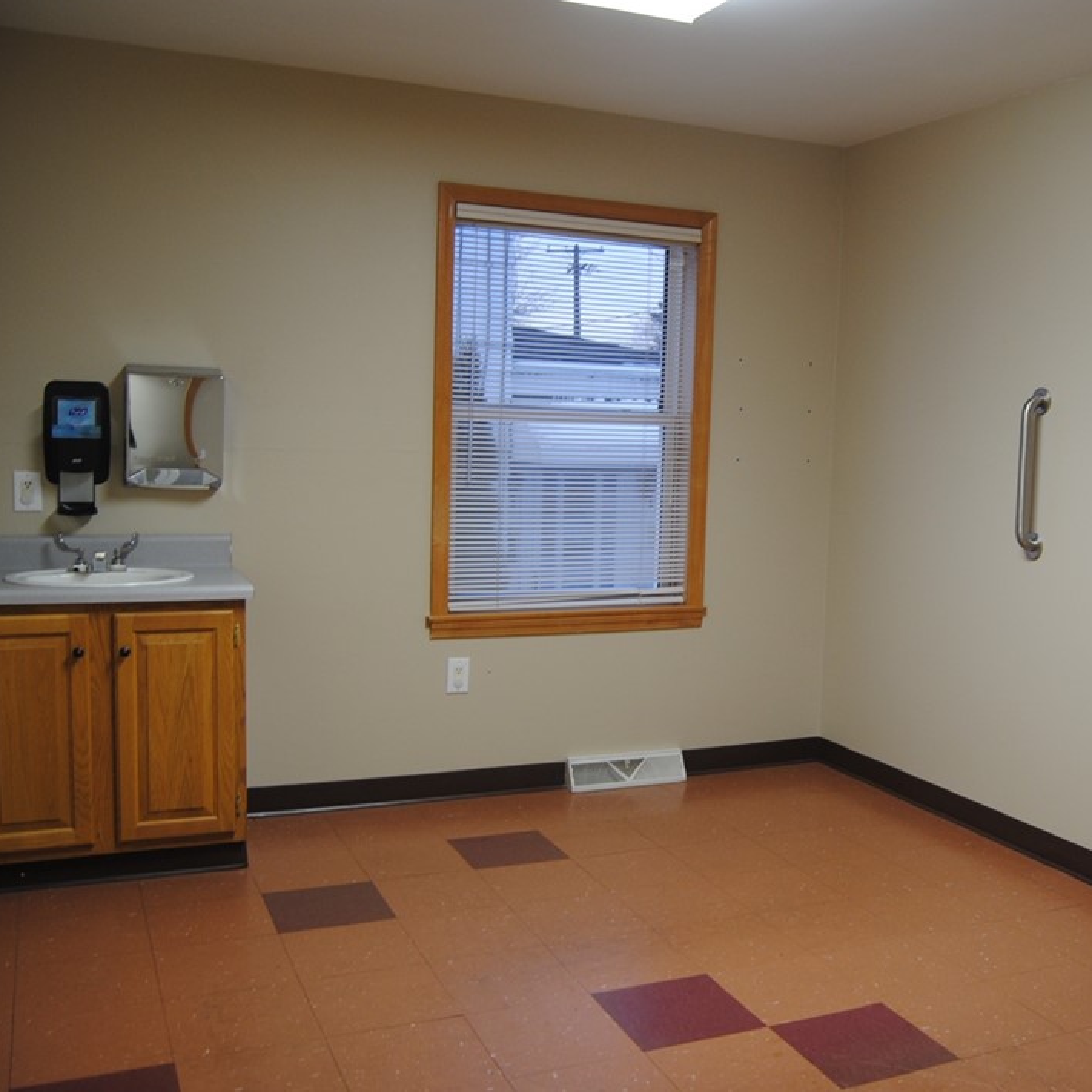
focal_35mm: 35
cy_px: 544
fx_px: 1249
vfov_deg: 47.2
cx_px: 723
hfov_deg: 46.5
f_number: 3.5
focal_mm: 18
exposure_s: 1/30
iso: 200
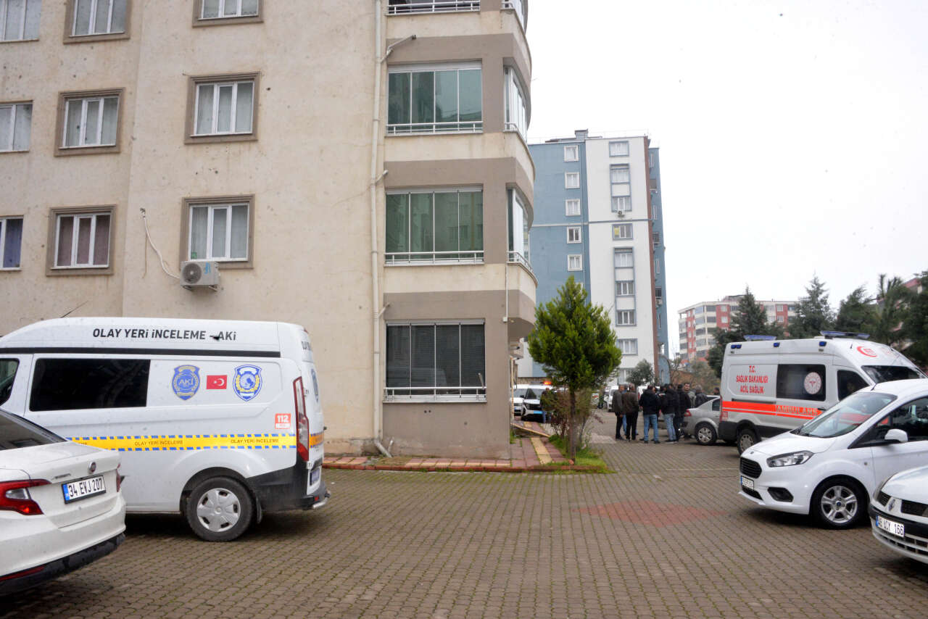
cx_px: 464
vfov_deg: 46.4
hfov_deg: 65.5
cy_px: 310
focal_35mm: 28
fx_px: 722
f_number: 22
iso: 5000
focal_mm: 28
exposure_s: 1/200
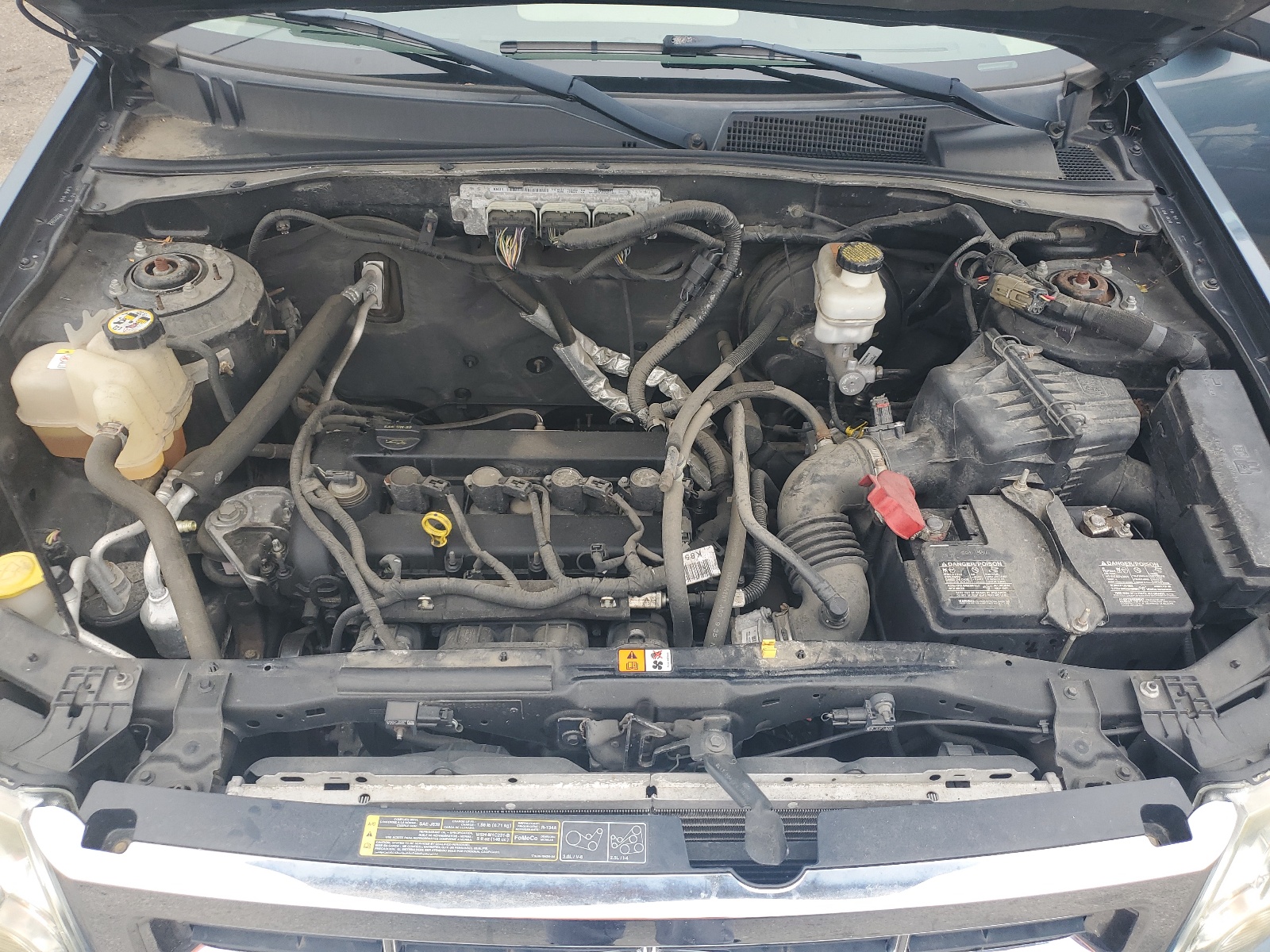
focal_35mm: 26
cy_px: 476
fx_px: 954
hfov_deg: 67.3
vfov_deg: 53.1
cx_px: 635
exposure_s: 1/323
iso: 50
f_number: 1.5
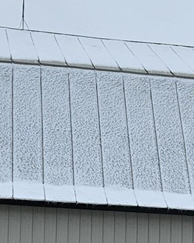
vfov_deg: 12.4
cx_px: 223
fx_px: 1099
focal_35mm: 153
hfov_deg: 10.0
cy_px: 272
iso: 25
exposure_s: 1/2077
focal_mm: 5.4
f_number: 1.8
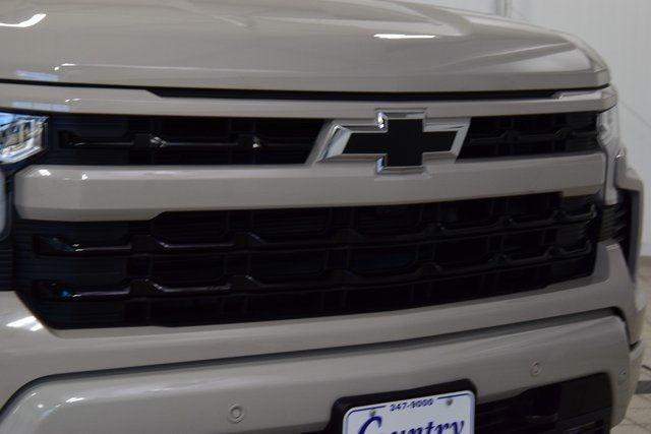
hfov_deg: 28.1
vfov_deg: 18.9
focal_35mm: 72
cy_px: 217
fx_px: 1302
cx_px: 326
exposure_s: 1/60
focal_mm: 48
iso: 1100
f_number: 8
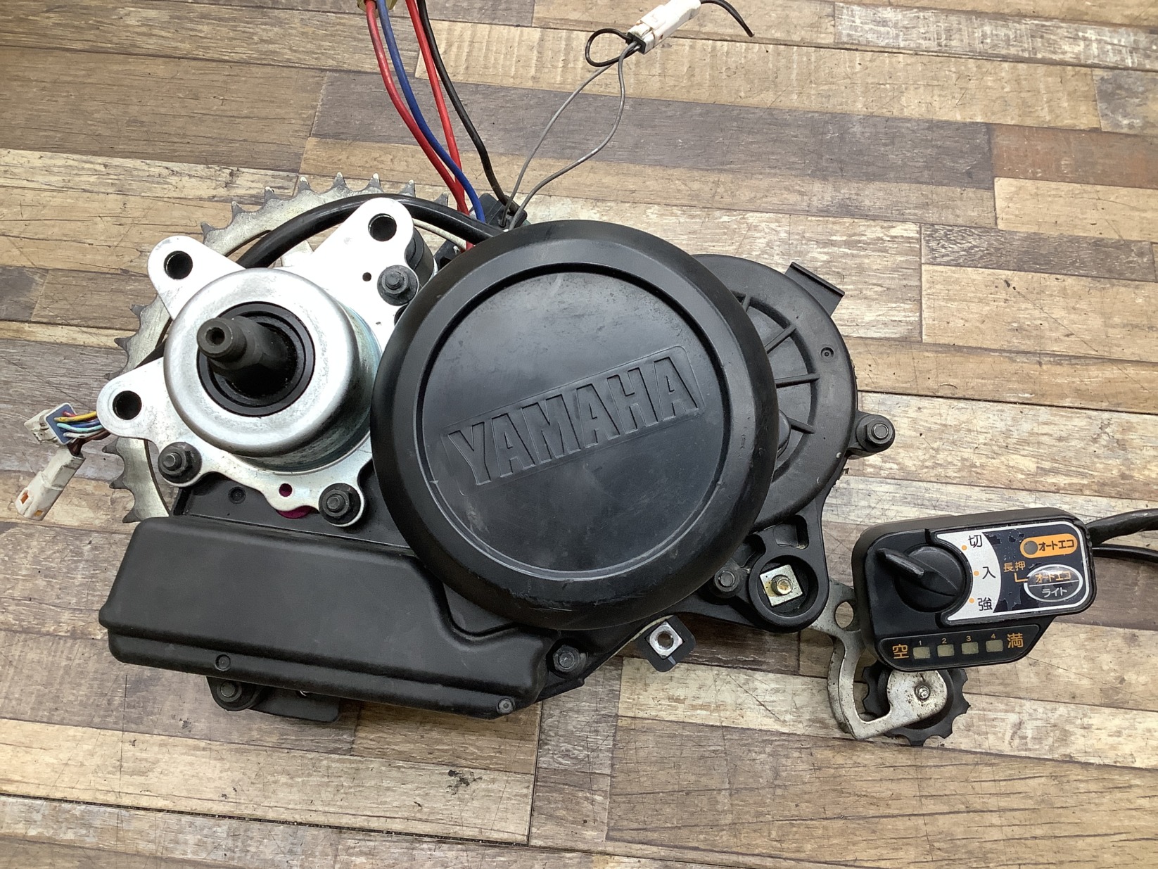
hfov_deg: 58.3
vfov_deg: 45.5
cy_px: 434
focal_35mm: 31
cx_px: 579
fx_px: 1037
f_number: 2.4
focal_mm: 3.3
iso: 100
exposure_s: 1/60
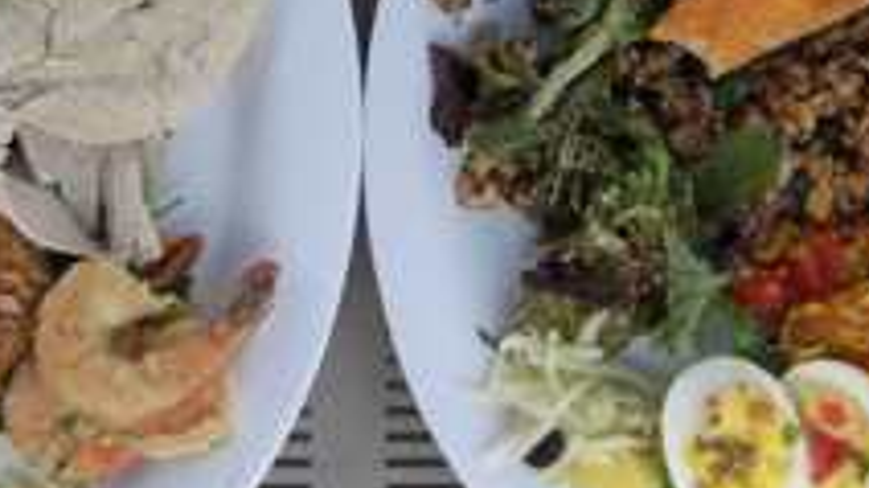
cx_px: 410
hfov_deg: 24.2
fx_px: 2027
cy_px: 76
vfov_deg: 13.6
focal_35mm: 88
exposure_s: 1/200
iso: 64
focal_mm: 6.3
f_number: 3.4
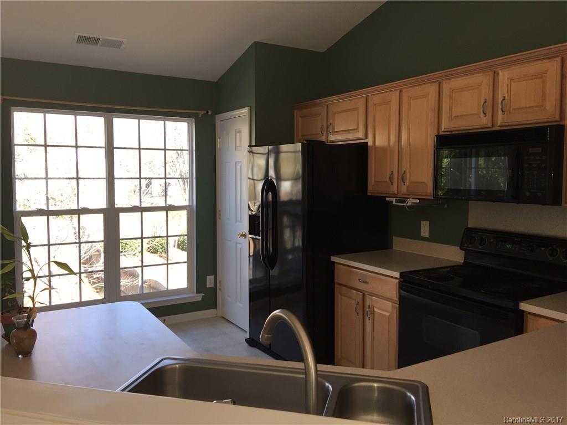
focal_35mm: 29
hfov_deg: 61.7
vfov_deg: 48.2
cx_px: 284
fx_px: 475
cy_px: 212
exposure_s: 1/120
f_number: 2.2
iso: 50
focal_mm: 4.15
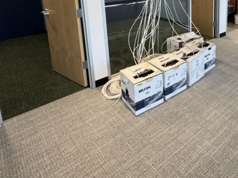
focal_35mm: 30
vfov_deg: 41.7
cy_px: 7
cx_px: 194
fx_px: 206
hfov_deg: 55.3
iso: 200
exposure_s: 1/100
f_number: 2.2
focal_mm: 2.22
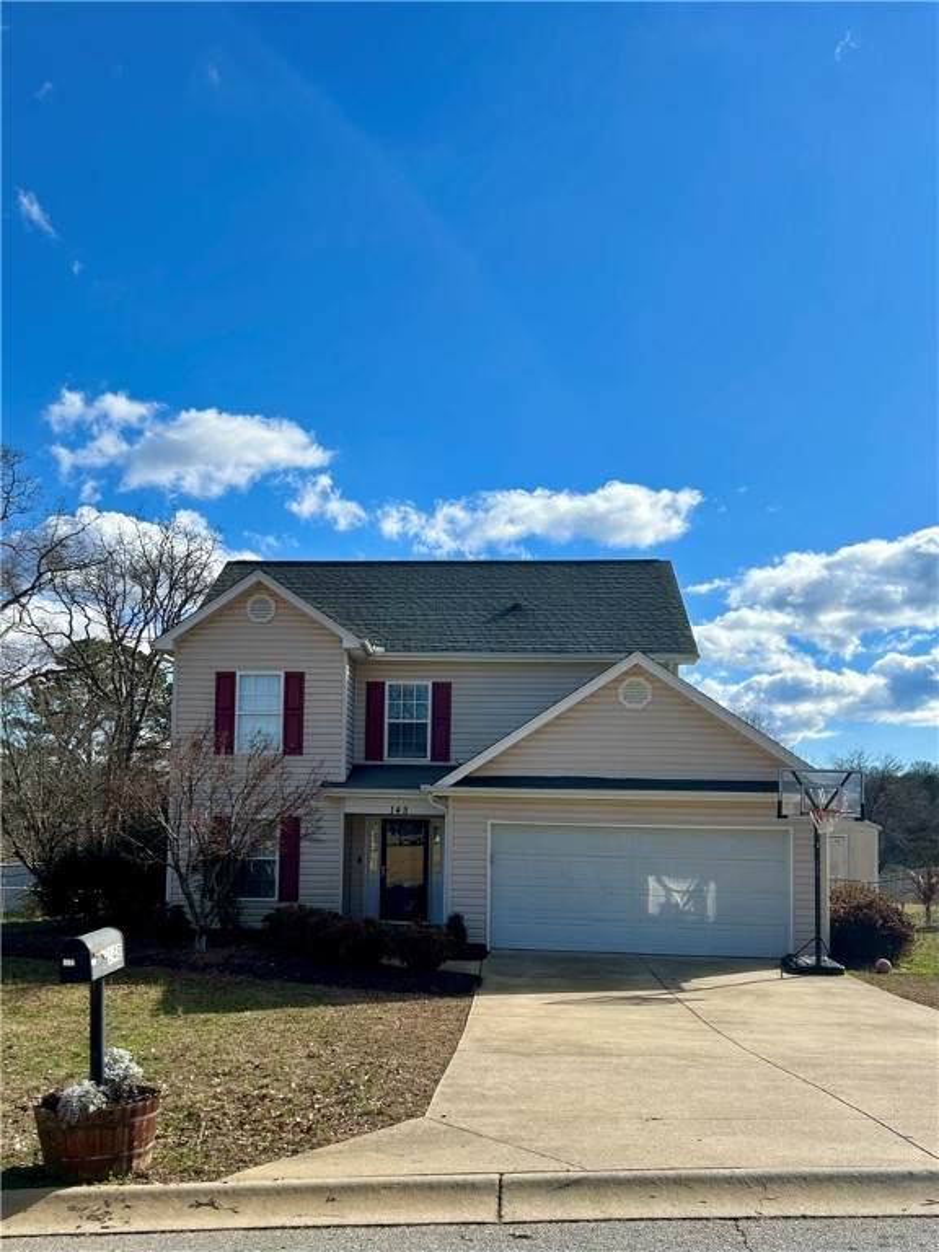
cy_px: 626
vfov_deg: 67.3
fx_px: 940
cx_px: 470
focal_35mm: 26
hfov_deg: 53.1
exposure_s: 1/5587
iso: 50
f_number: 1.5
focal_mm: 5.7
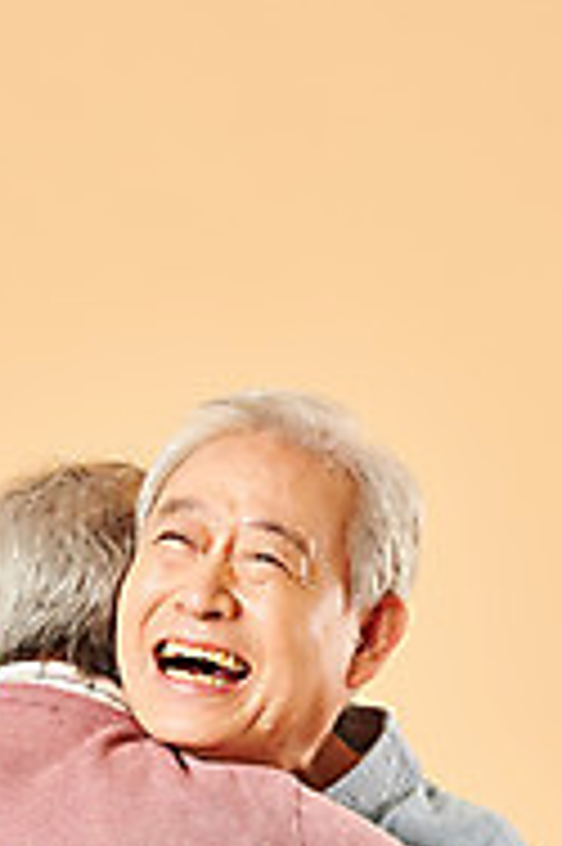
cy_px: 698
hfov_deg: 3.9
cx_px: 110
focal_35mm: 352
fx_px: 8257
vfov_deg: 5.9
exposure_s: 1/125
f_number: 8
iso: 100
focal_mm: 165
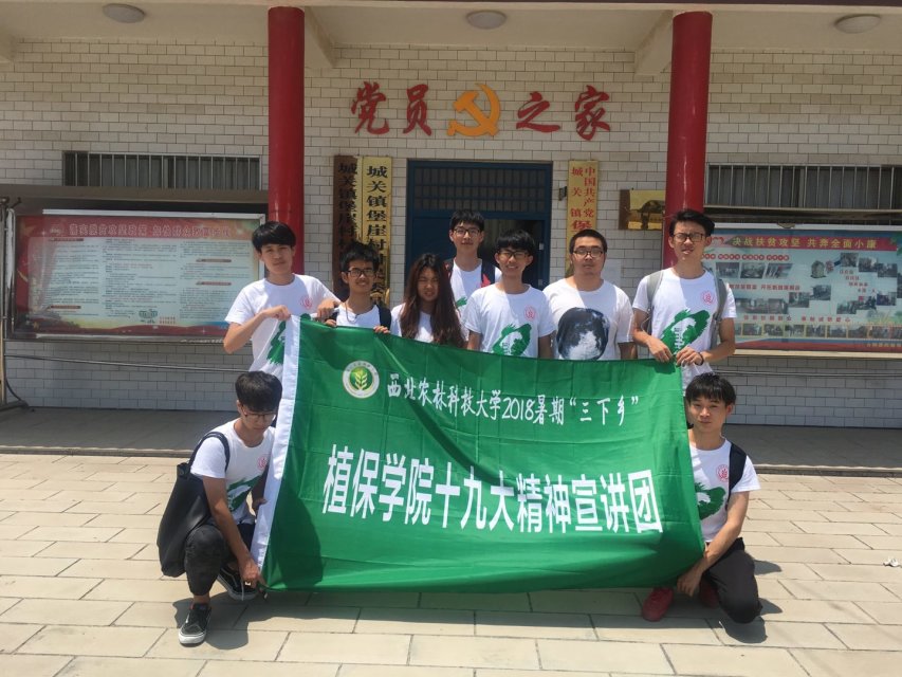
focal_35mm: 29
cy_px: 338
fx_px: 756
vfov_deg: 48.2
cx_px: 451
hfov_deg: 61.7
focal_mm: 4.15
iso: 25
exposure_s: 1/2198
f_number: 2.2
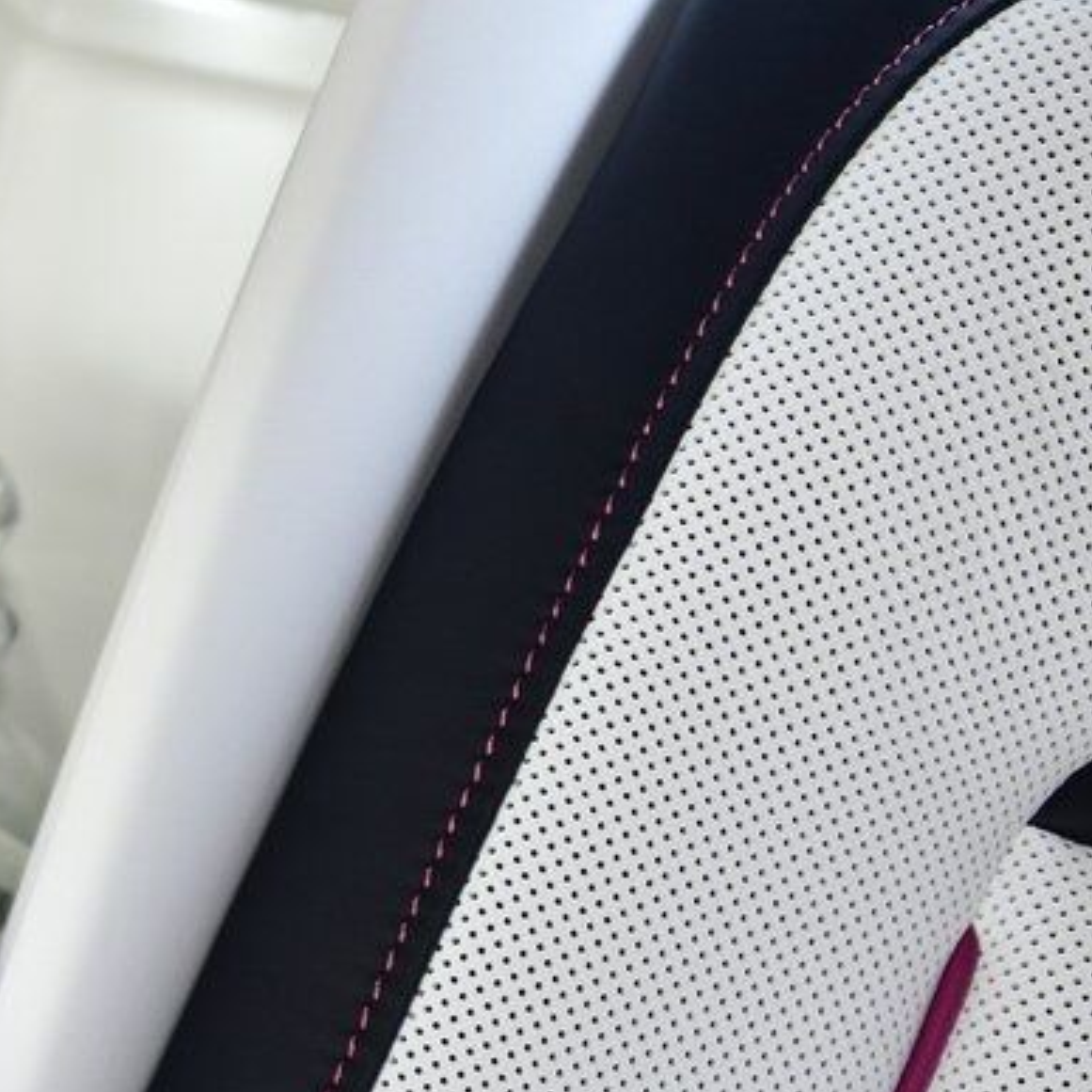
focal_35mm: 74
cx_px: -591
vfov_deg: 23.3
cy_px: 631
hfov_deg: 19.9
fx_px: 2641
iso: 500
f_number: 3.5
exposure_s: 1/60
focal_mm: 28
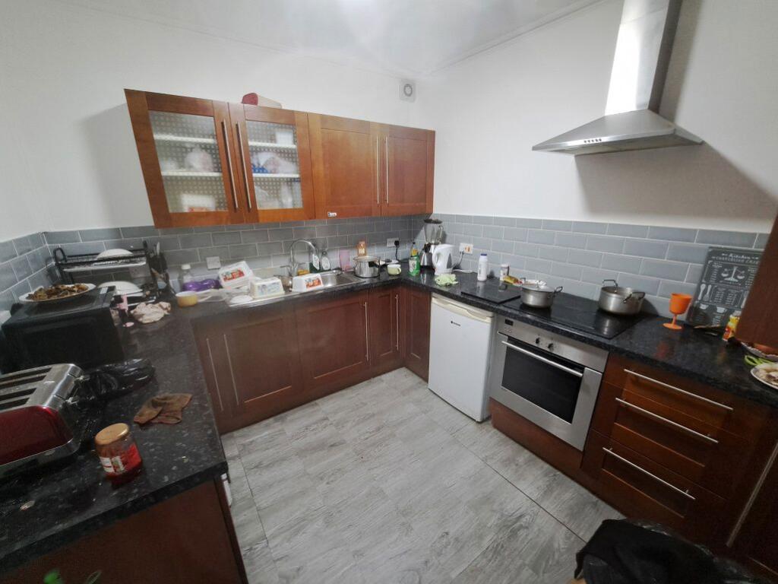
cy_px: 292
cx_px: 389
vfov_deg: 89.9
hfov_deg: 106.2
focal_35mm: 13
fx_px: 292
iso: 320
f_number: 2.2
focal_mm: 1.74
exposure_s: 1/25
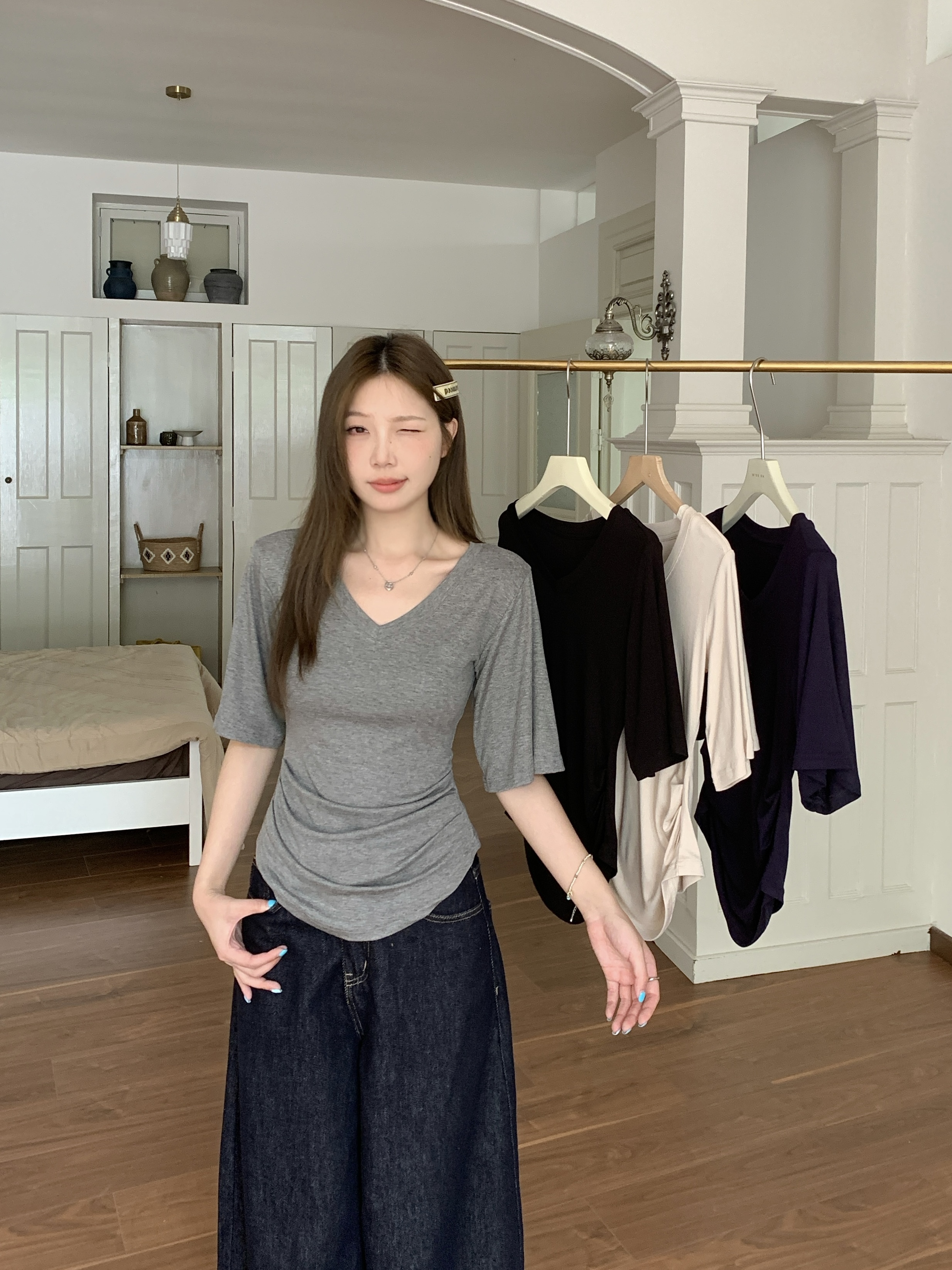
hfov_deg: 53.1
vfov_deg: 67.3
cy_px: 635
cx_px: 476
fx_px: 953
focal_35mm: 26
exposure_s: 1/60
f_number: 1.8
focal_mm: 4.25
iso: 160
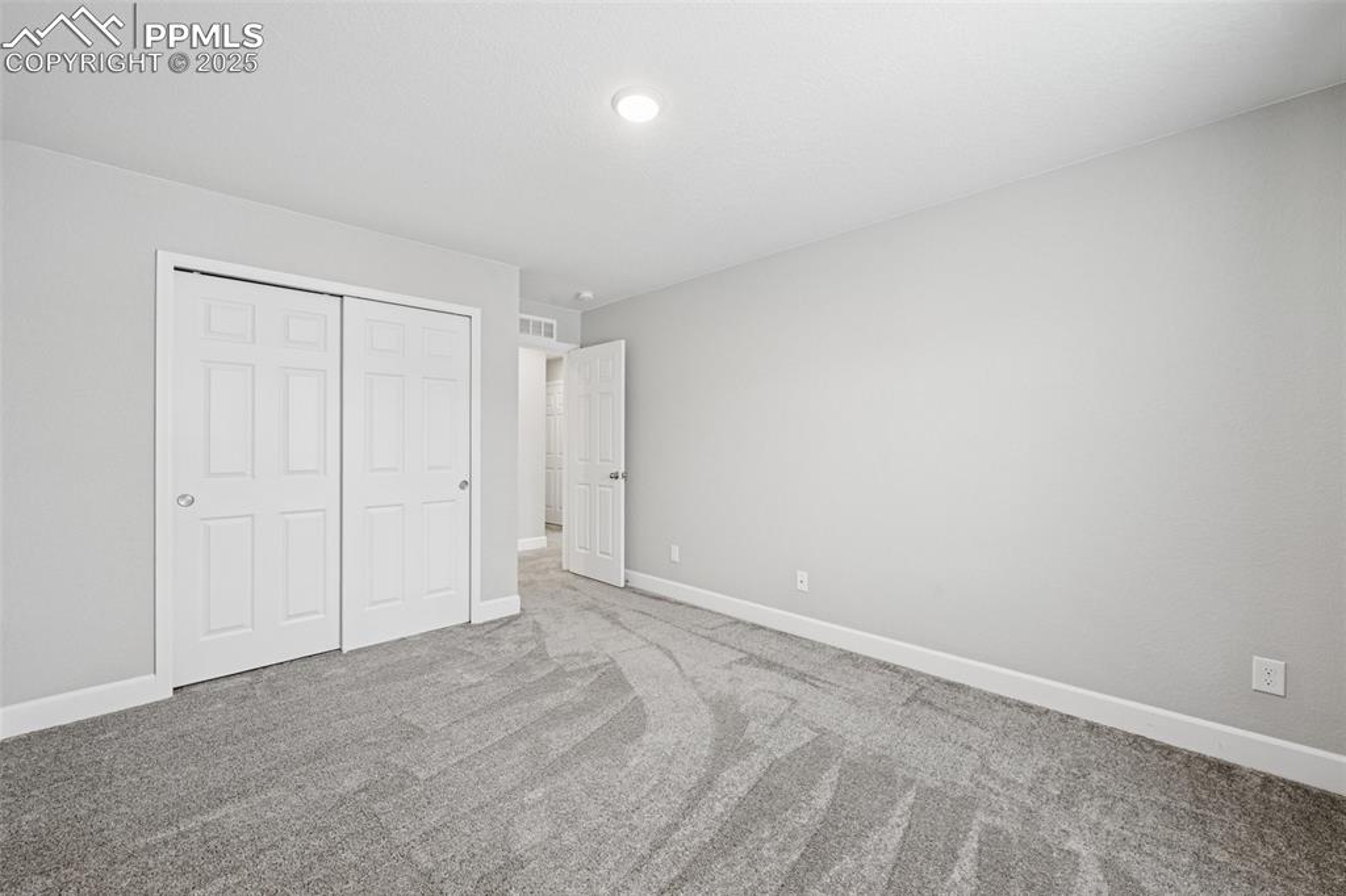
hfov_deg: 104.3
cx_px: 673
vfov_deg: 81.2
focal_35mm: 14
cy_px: 448
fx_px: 523
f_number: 10
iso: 160
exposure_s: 1/1.67
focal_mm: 14
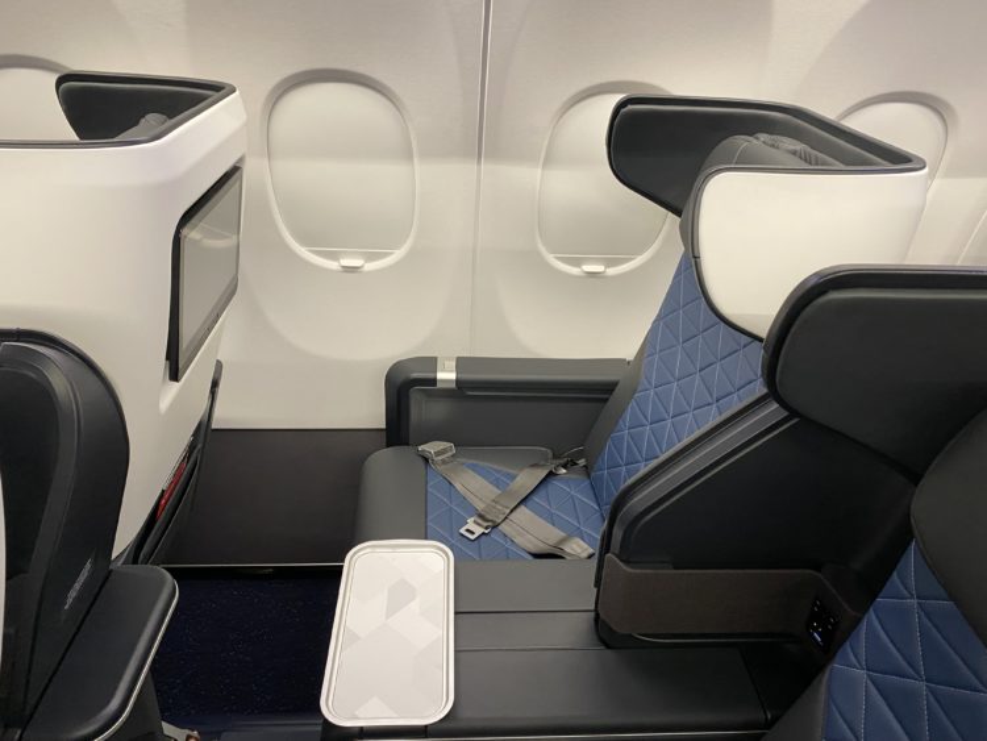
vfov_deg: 53.1
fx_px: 742
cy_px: 370
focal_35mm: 26
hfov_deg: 67.3
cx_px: 494
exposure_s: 1/52
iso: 160
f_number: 1.8
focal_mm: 4.25
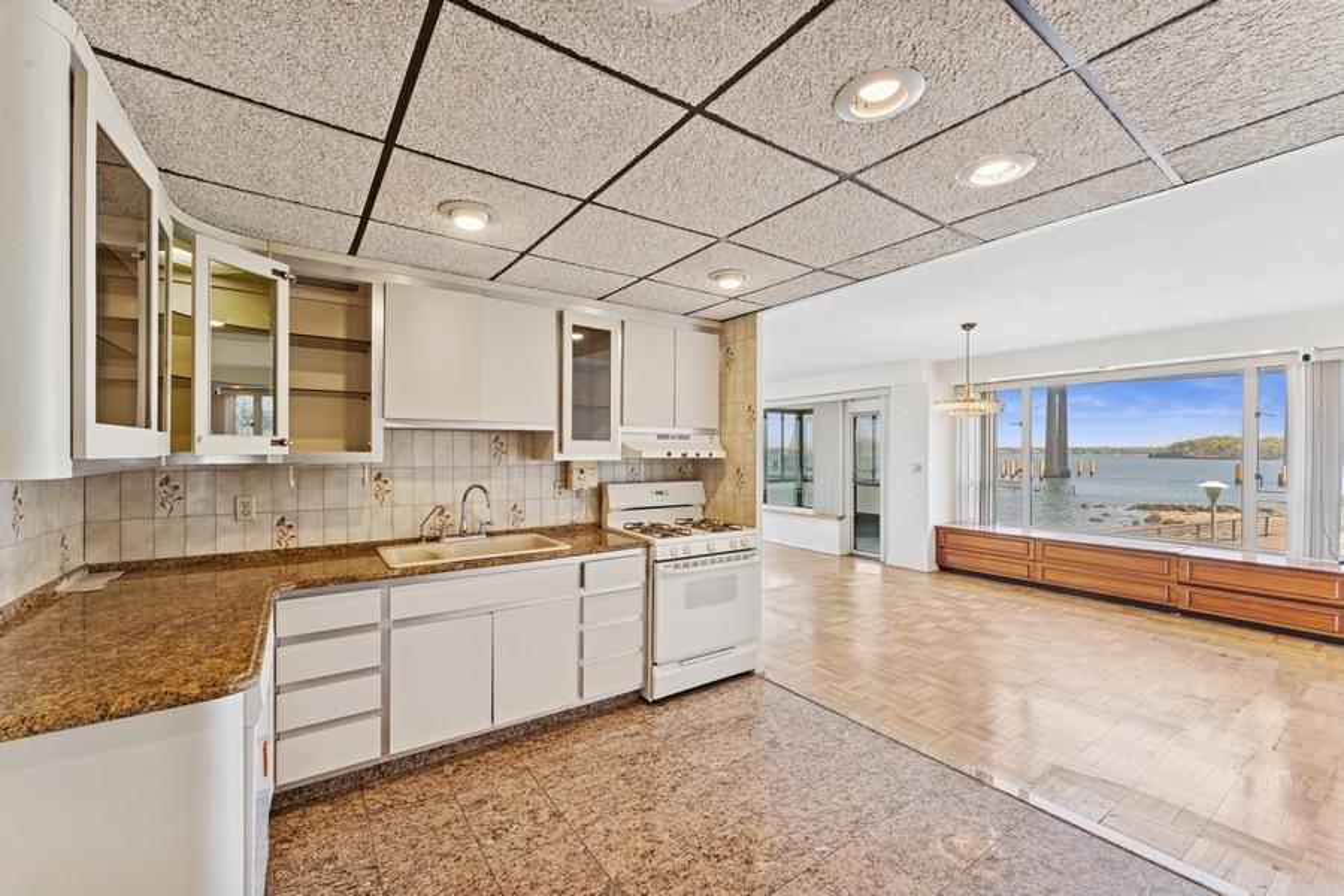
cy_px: 448
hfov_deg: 104.3
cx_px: 672
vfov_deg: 81.2
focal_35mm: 14
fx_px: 523
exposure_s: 1/3
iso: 100
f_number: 11
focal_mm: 14
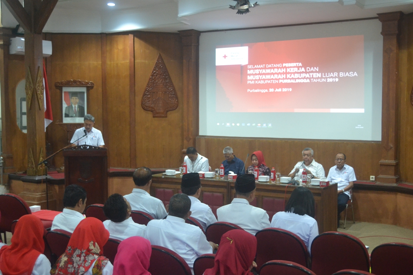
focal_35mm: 48
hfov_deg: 41.1
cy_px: 138
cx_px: 206
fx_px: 551
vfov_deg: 28.1
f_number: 4.2
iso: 2000
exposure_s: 1/15
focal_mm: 32
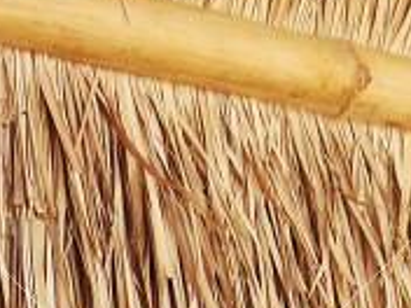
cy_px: 916
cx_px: 191
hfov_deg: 9.0
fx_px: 2624
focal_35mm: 221
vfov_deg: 6.2
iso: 200
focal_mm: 15
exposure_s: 1/100
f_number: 4
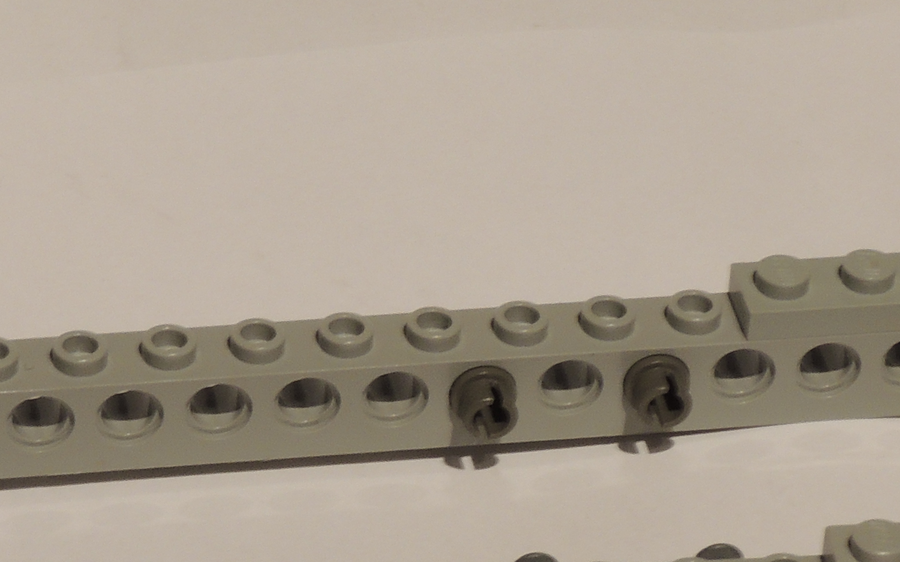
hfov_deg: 8.9
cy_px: 481
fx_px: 5789
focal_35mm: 236
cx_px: 287
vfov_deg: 5.6
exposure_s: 1/2.5
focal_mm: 13.3
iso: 100
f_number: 7
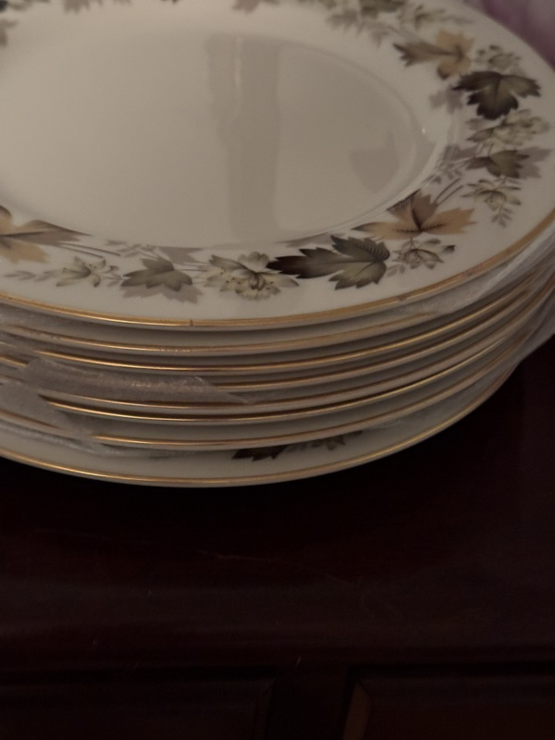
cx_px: 278
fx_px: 1026
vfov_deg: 39.7
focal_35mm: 48
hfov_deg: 30.3
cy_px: 370
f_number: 1.78
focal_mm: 6.76
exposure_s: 1/20
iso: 800
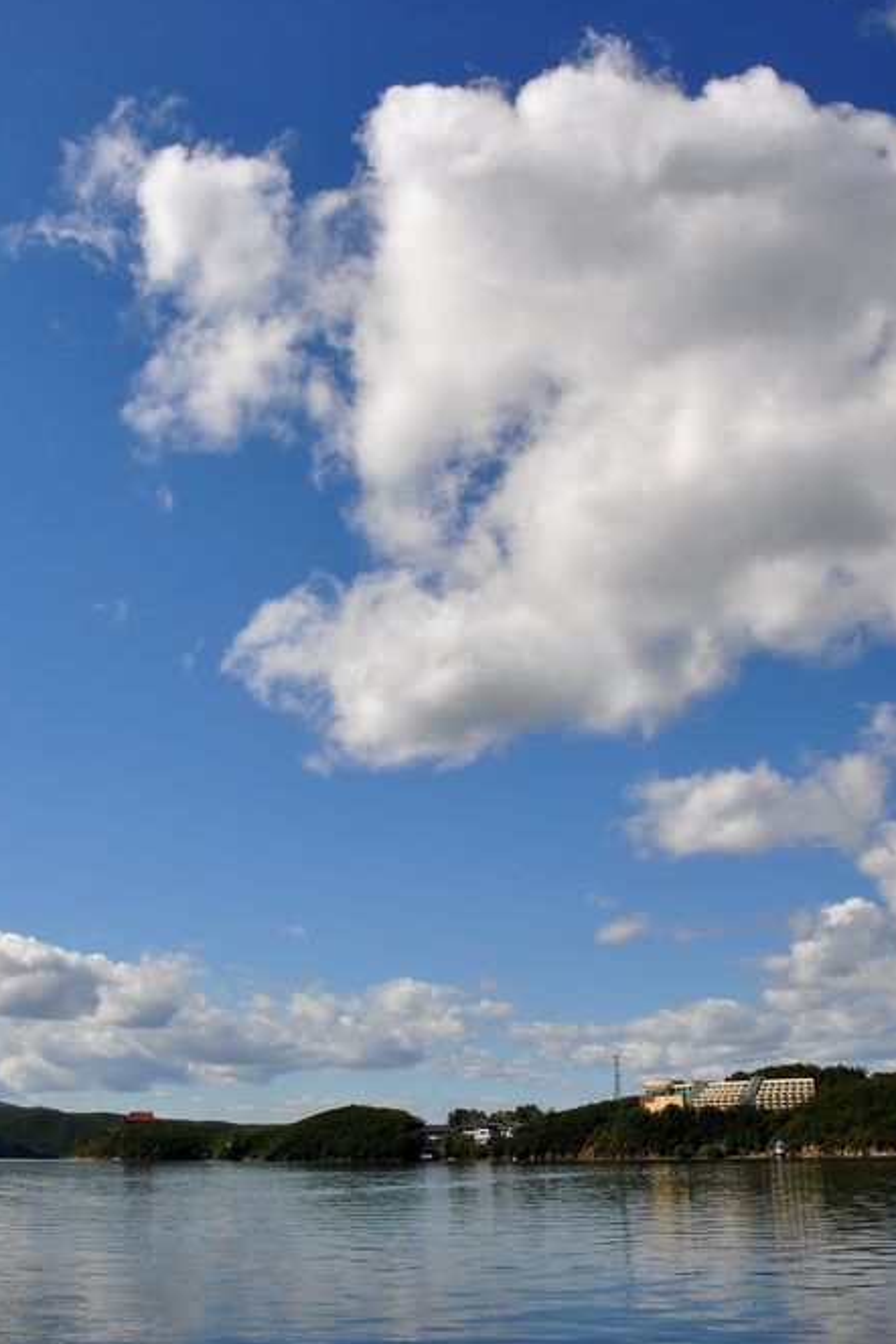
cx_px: 302
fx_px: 1381
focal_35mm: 37
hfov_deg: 35.6
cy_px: 677
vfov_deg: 51.9
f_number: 16
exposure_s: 1/160
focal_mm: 16
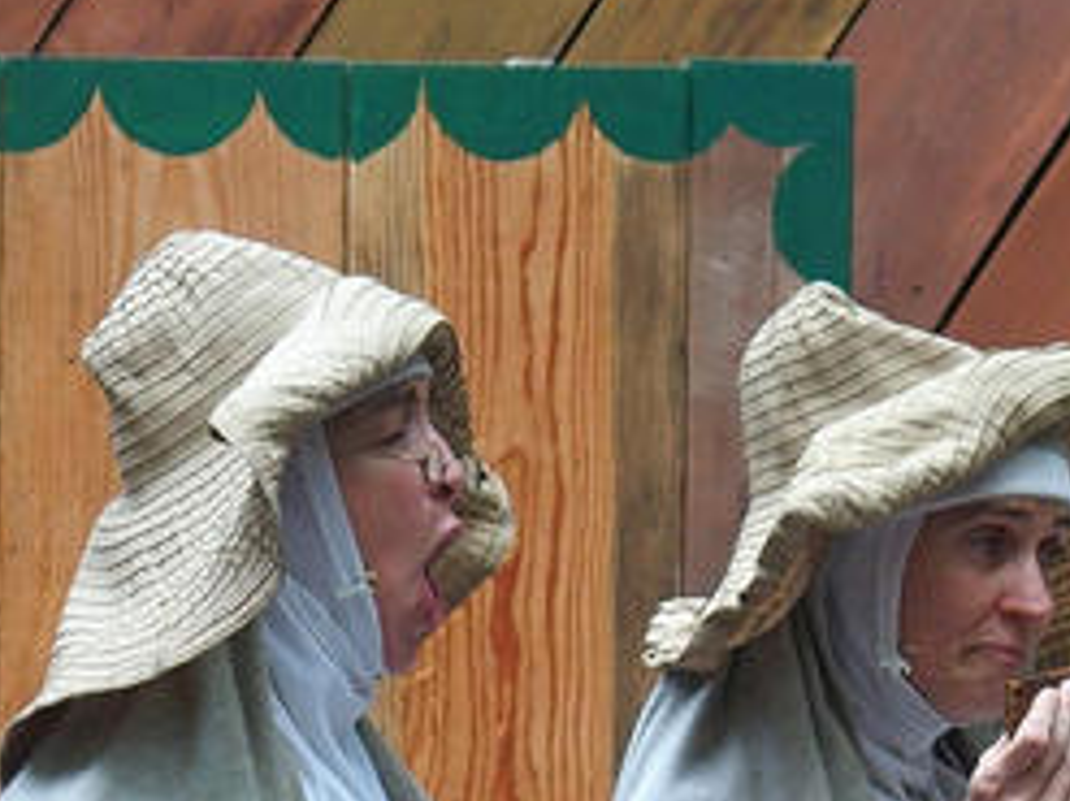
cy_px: 647
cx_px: 598
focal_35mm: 275
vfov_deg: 5.4
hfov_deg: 7.2
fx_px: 8496
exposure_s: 1/250
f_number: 2.8
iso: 200
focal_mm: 28.8
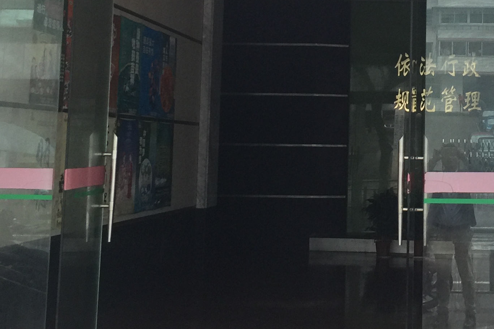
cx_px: 425
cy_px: 50
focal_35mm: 72
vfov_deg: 18.7
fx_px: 988
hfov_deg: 27.3
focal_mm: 4.15
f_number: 2.2
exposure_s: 1/17
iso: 50
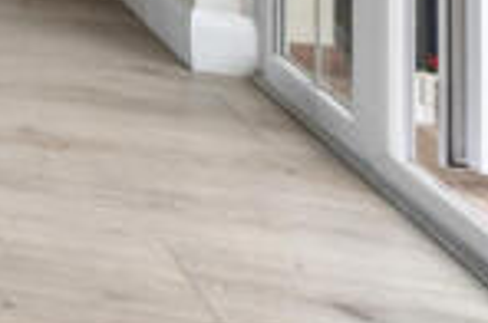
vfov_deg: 15.9
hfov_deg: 19.2
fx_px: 839
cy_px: -363
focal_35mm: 62
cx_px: -485
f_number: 16
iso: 200
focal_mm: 14
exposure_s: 1/1.25
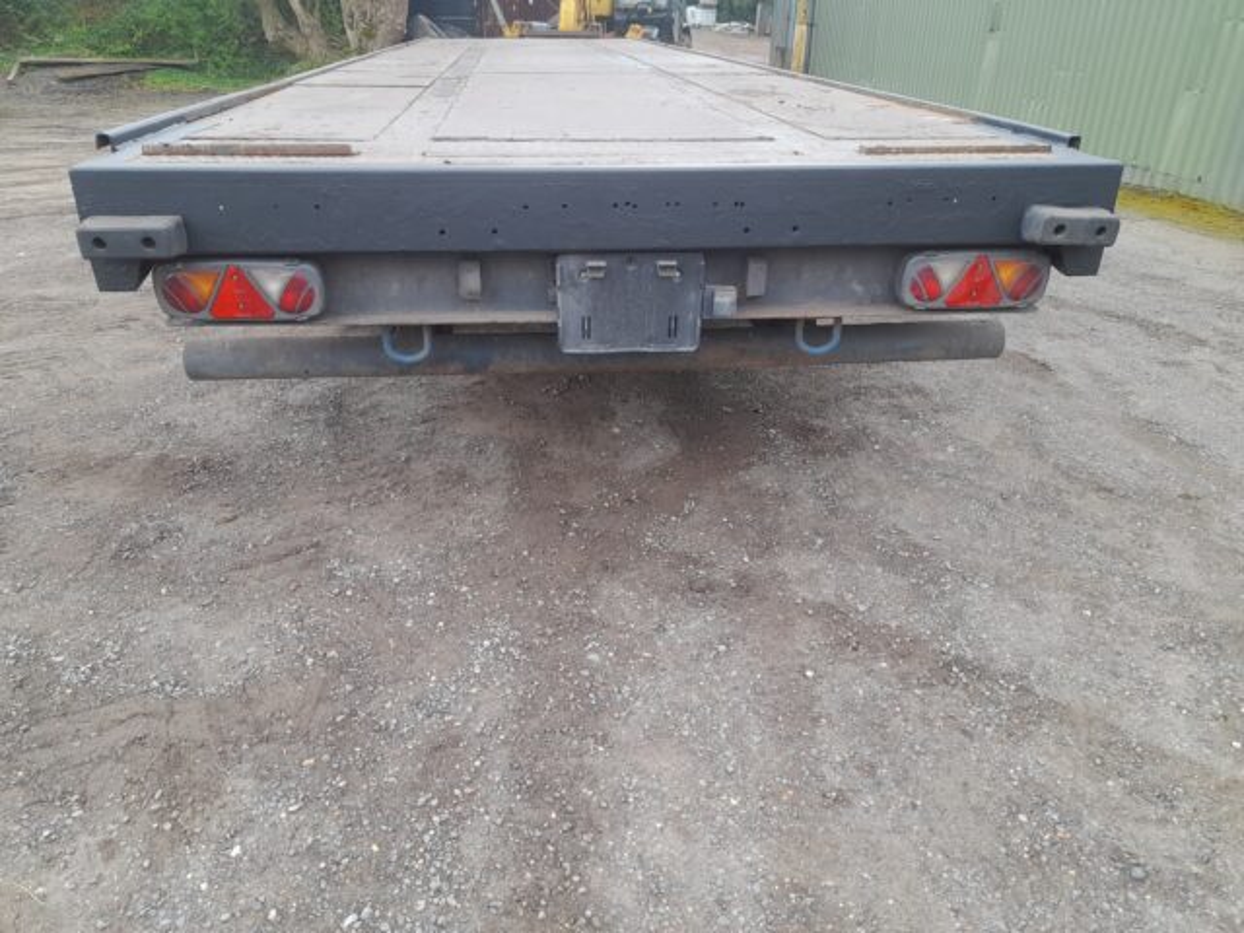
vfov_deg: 54.9
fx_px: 898
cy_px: 466
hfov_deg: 69.4
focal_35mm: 25
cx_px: 622
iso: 25
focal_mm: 4.6
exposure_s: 1/100
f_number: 2
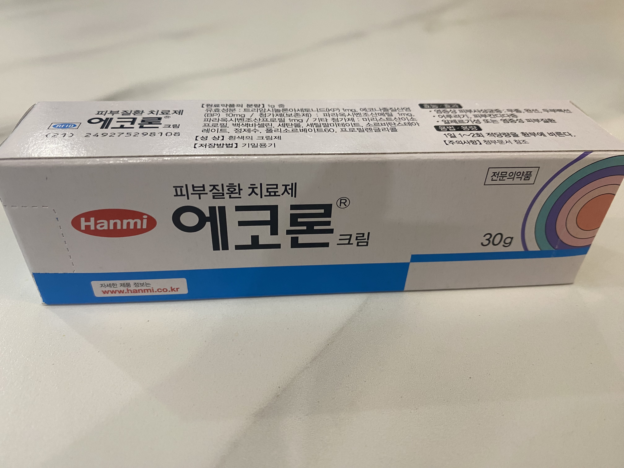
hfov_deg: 69.4
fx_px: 451
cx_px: 312
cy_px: 234
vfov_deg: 54.9
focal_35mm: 25
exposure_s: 1/60
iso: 125
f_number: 1.8
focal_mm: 4.25
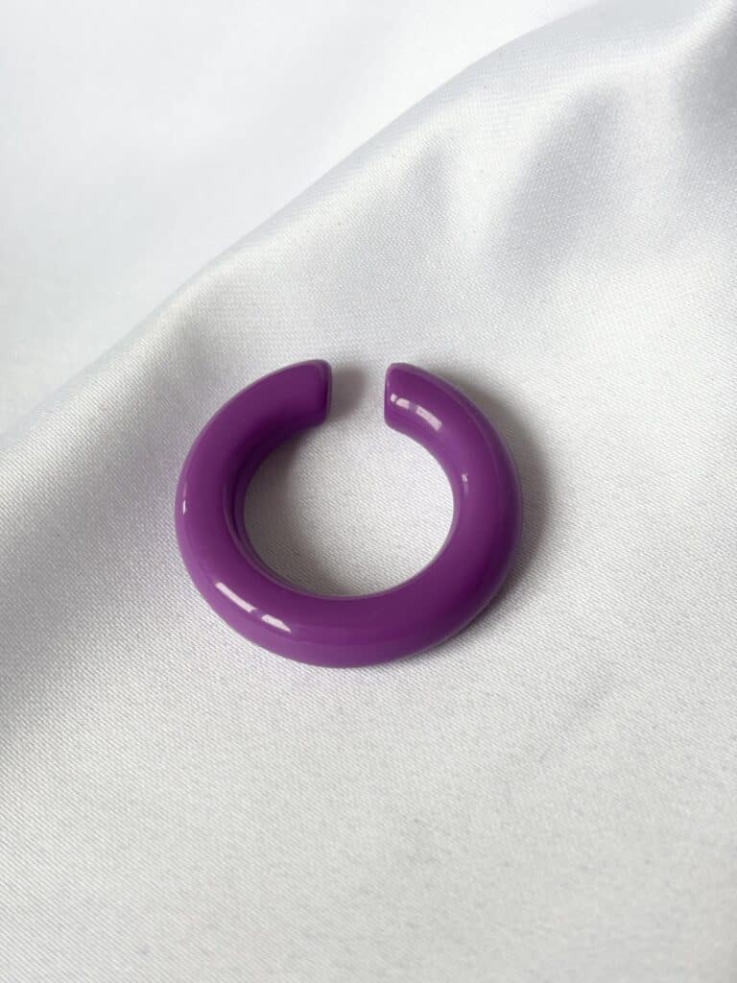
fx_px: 1476
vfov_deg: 36.8
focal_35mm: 52
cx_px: 368
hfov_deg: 28.0
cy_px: 492
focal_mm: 5.96
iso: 25
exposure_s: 1/136
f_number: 1.6
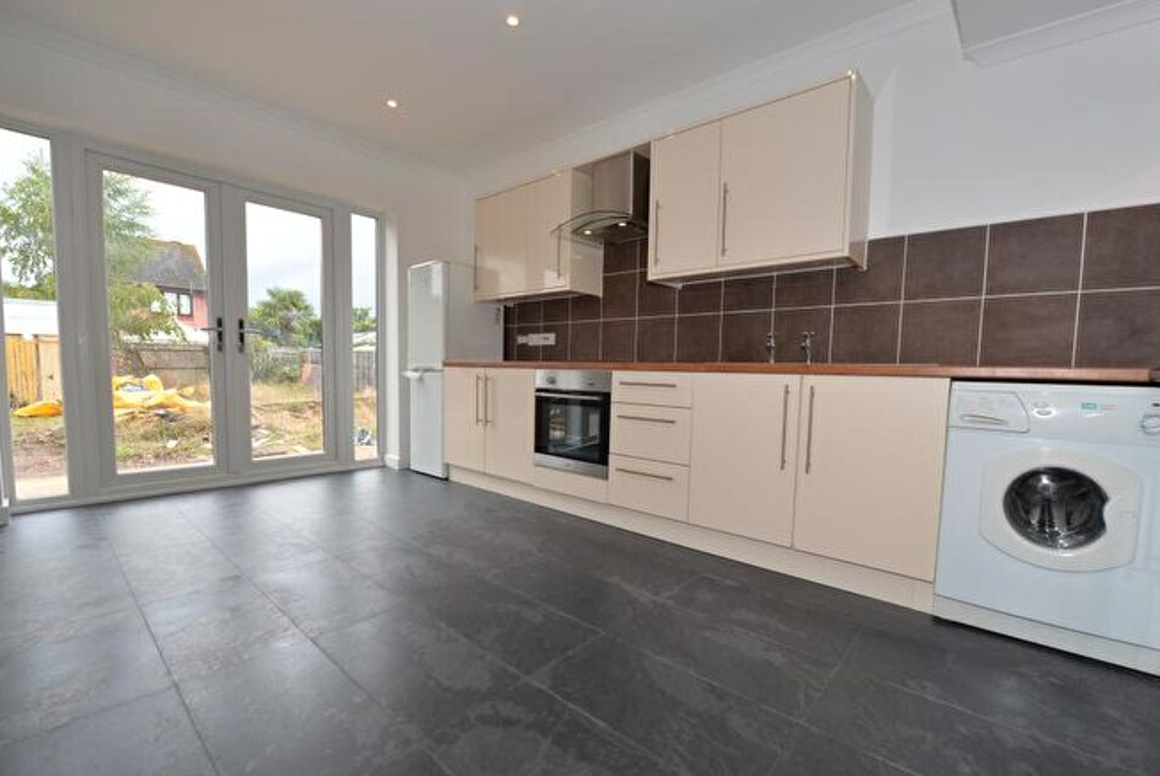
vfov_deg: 77.4
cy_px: 407
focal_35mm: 15
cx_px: 602
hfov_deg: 100.3
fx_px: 484
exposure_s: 1/100
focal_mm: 14
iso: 200
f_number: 5
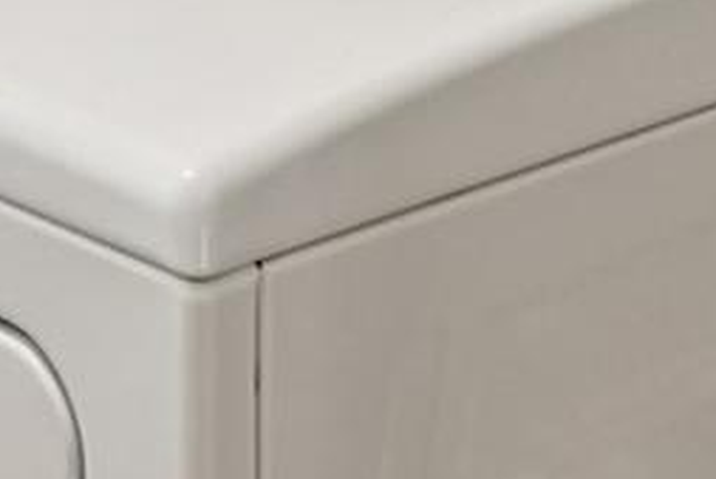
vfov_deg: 11.8
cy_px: -541
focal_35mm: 101
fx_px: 2010
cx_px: -71
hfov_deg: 19.4
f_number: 8
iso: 400
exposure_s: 1/25
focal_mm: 16
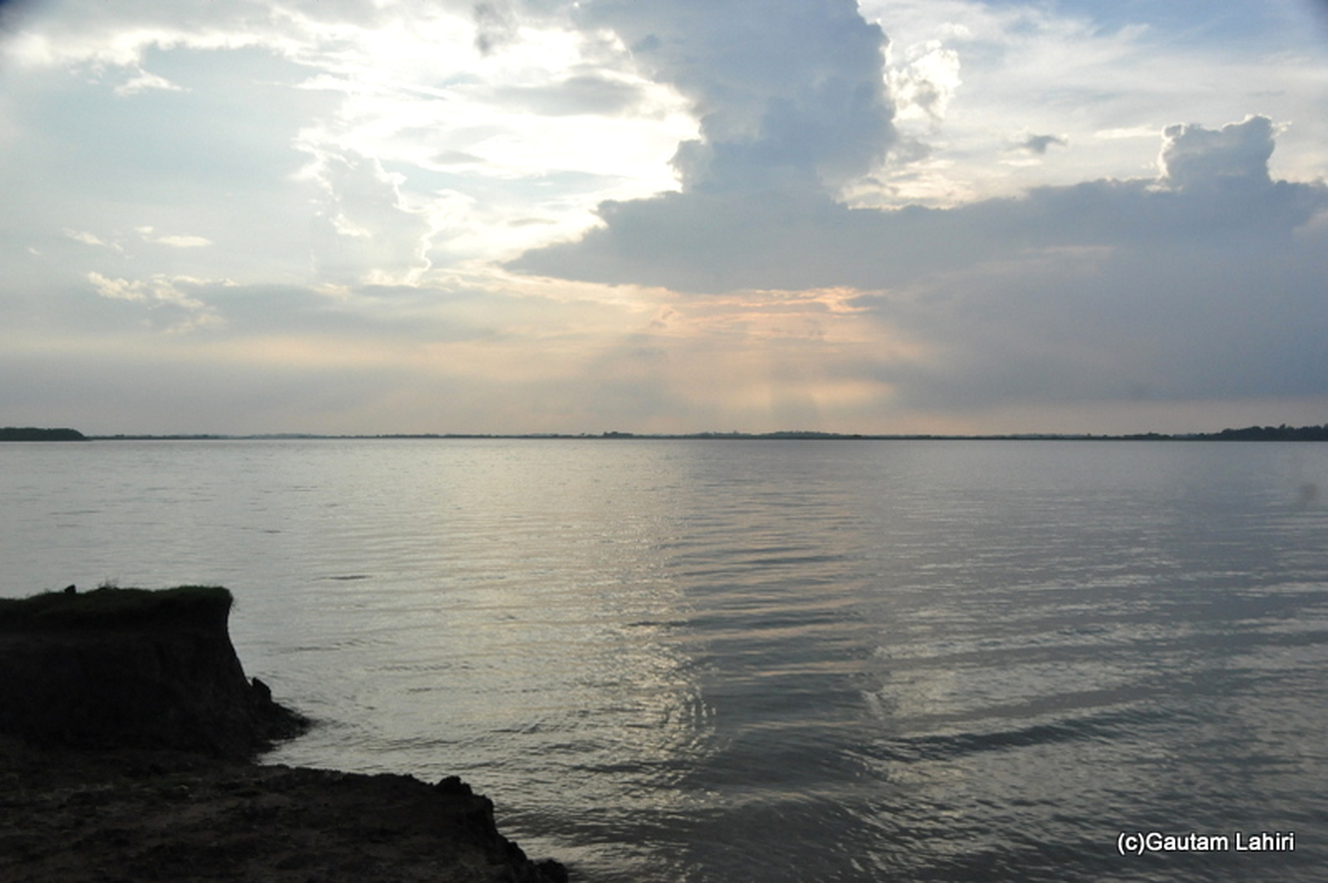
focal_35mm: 36
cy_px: 442
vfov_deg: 36.8
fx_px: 1327
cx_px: 664
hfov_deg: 53.2
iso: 1250
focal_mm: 24
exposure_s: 1/500
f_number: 11
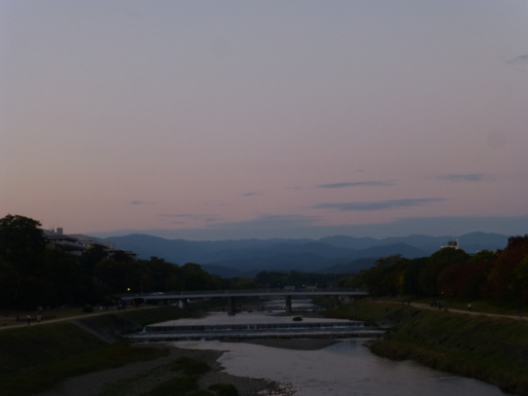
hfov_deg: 25.7
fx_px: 1159
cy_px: 199
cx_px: 266
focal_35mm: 76
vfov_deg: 19.4
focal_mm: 13.3
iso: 100
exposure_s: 1/13
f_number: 5
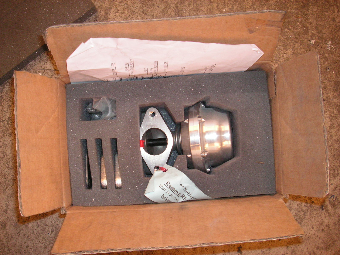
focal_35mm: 38
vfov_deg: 37.7
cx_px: 170
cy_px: 128
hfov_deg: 49.0
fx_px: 373
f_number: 3.3
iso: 160
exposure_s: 1/45
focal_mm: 6.3
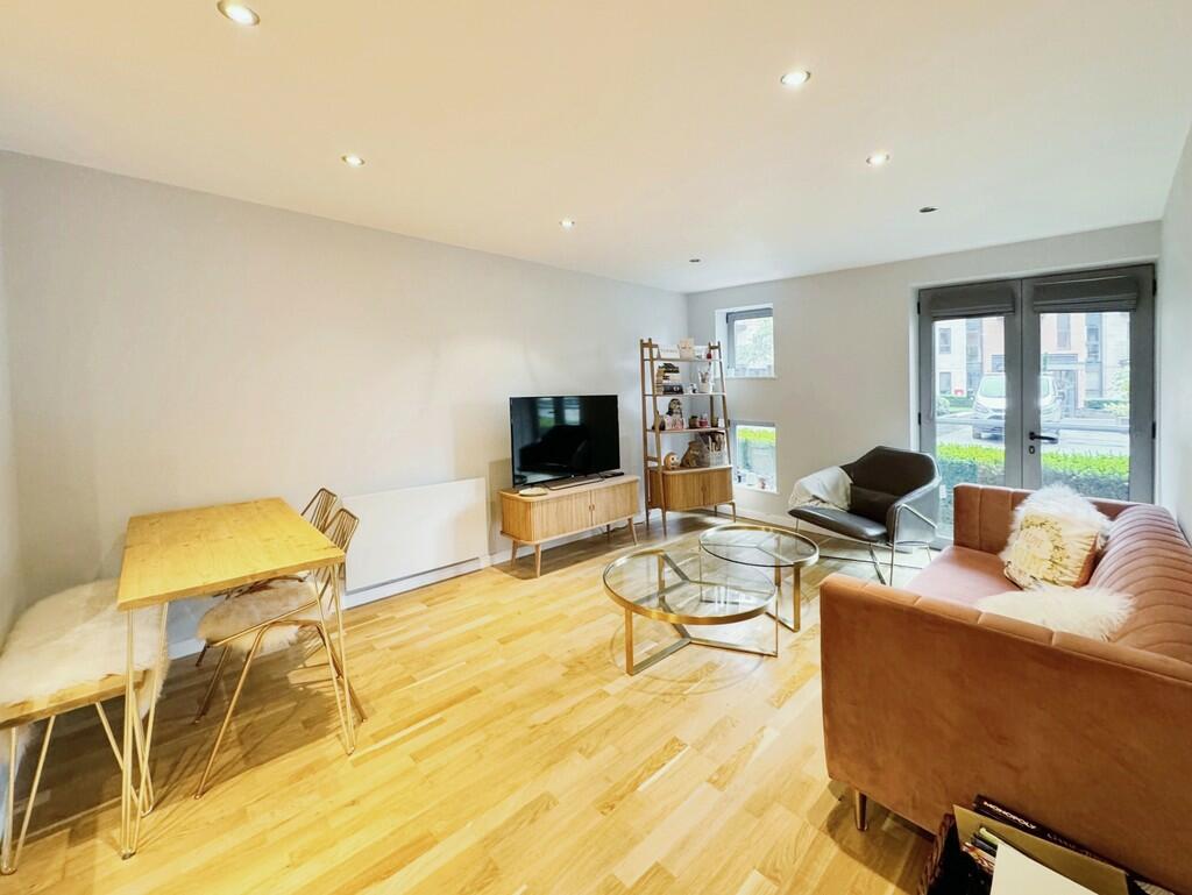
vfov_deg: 85.7
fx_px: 482
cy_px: 448
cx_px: 596
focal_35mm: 14
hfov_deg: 102.0
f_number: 2.2
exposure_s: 1/50
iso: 320
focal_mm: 2.22
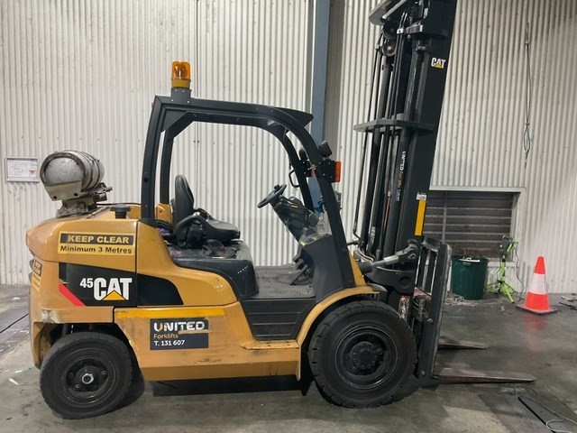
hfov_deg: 61.7
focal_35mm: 29
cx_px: 288
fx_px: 483
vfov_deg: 48.2
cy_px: 216
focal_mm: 3
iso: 160
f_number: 1.8
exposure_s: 1/50
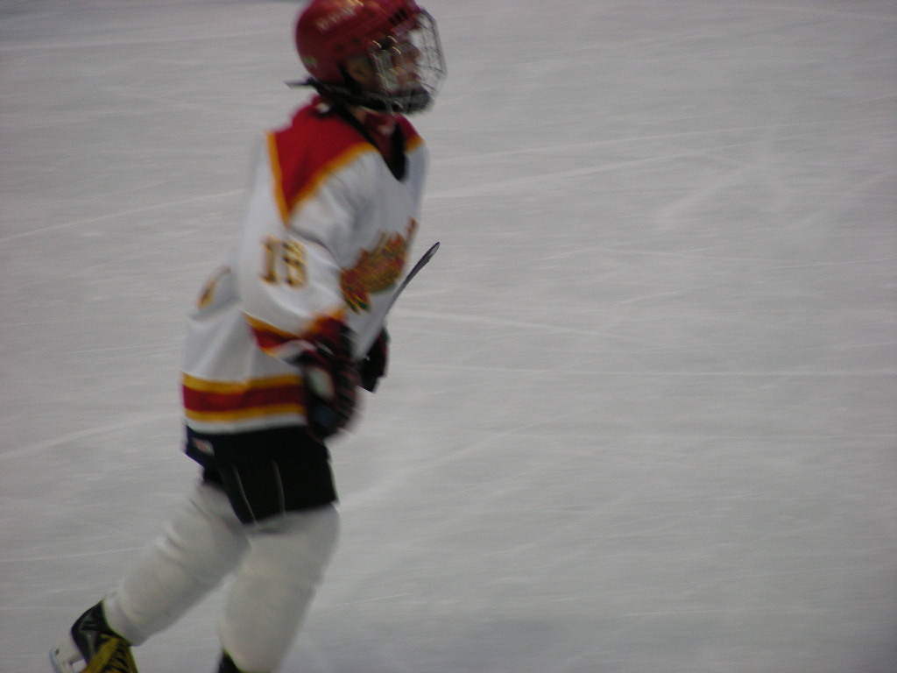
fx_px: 9847
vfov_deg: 3.9
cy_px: 336
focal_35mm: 380
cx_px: 448
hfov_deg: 5.2
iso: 150
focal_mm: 63.3
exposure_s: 1/65.4
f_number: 3.5
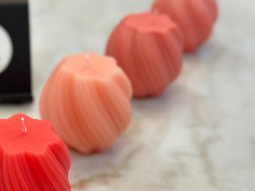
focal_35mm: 72
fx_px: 530
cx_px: 67
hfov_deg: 26.7
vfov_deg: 20.4
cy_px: 109
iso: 200
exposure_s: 1/60
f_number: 1.78
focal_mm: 6.86
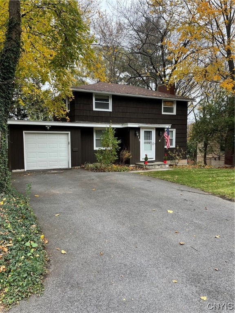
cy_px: 156
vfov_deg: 67.3
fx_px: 235
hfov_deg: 53.1
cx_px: 118
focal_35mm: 26
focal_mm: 4.2
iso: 32
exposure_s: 1/368
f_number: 1.6
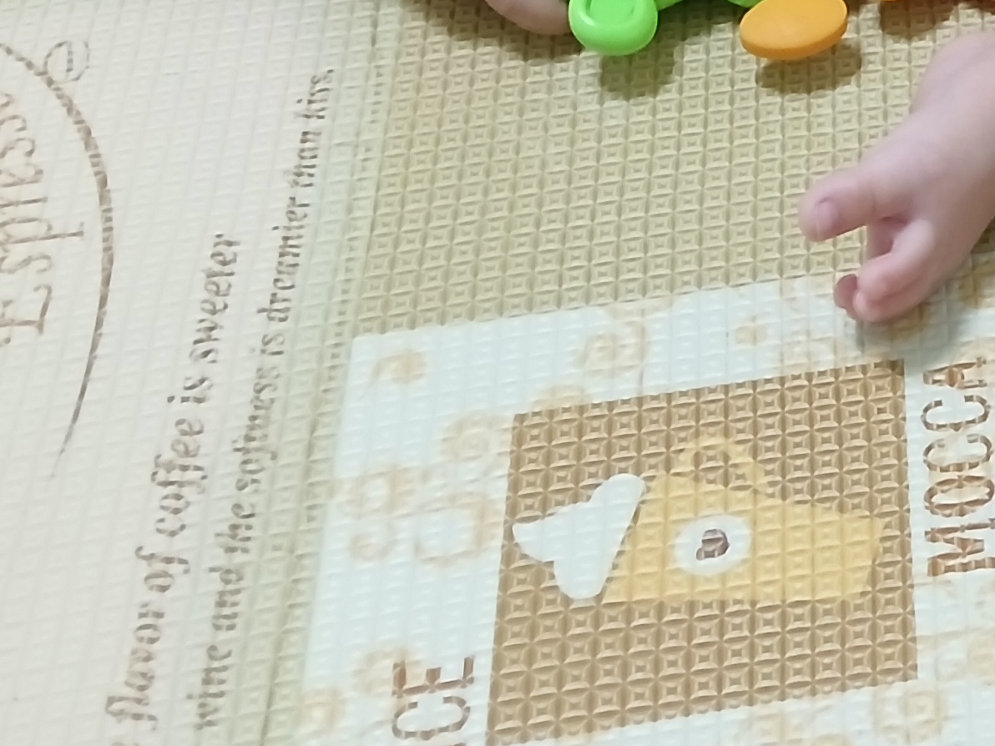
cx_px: 1486
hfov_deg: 19.3
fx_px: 2558
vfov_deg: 15.0
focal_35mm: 89
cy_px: -461
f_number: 1.8
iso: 250
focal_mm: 3.98
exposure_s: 1/33.3
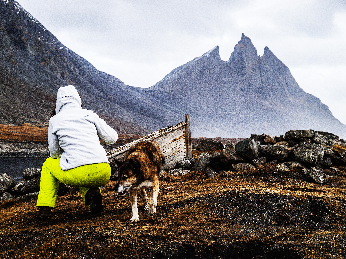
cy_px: 130
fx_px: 720
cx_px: 173
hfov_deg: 27.0
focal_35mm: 72
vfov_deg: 20.4
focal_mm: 36
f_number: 5
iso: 200
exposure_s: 1/250
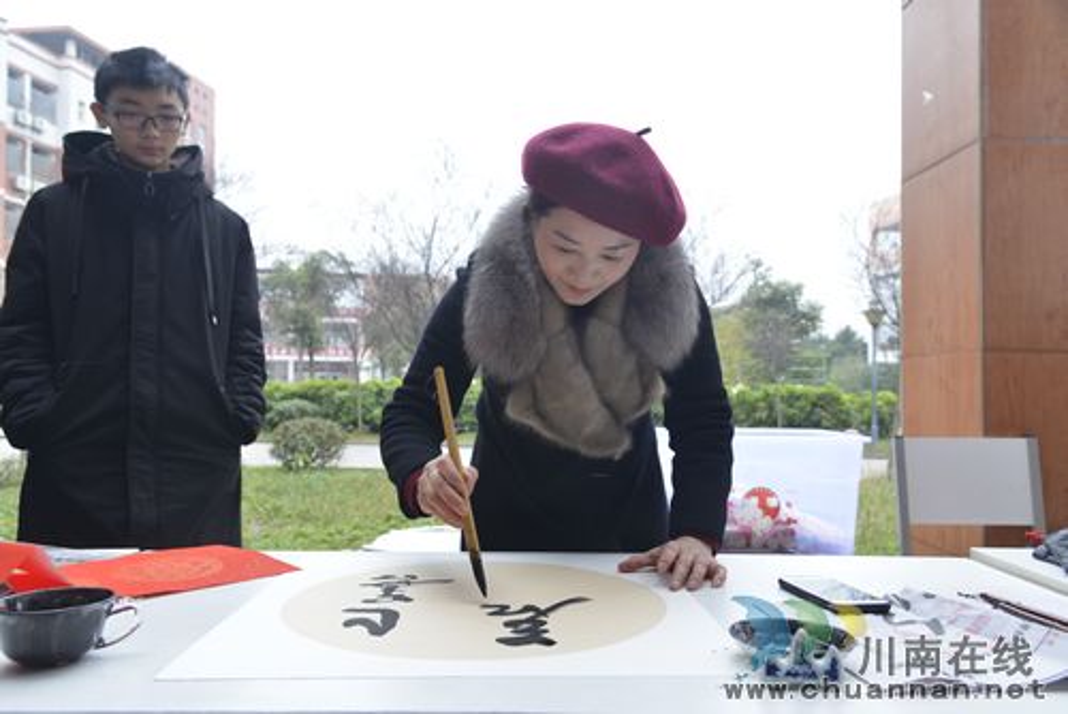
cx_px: 534
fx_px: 712
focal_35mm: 24
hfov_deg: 73.7
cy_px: 357
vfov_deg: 53.2
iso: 500
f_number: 6.3
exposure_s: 1/100
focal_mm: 24
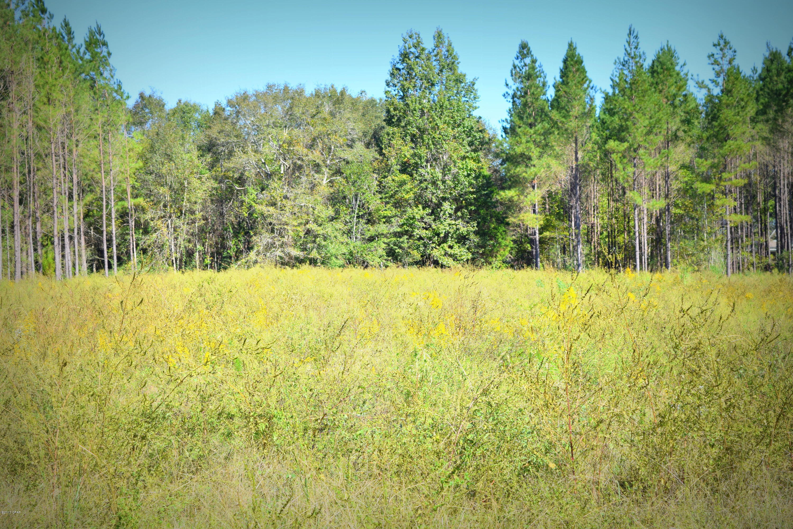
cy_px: 264
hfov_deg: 29.2
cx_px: 396
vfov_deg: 19.7
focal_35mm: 69
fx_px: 1520
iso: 200
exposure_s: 1/320
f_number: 9
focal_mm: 46
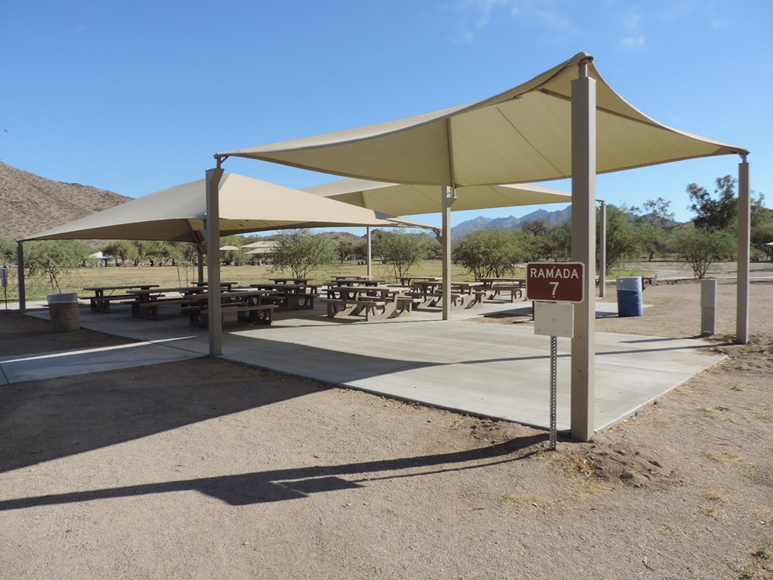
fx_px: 536
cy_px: 290
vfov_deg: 56.8
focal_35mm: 24
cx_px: 386
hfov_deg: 71.6
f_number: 3
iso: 80
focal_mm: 4.3
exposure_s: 1/1000
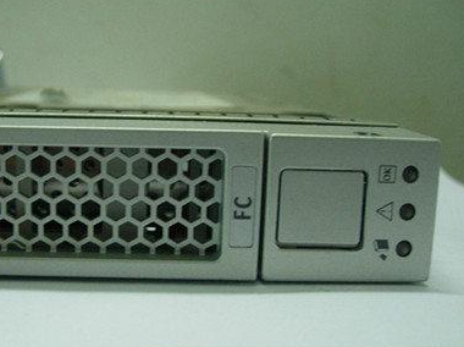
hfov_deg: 34.5
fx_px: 736
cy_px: 201
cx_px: 143
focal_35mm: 55
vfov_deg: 26.5
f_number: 2.8
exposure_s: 1/23.2
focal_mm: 7.8
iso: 200
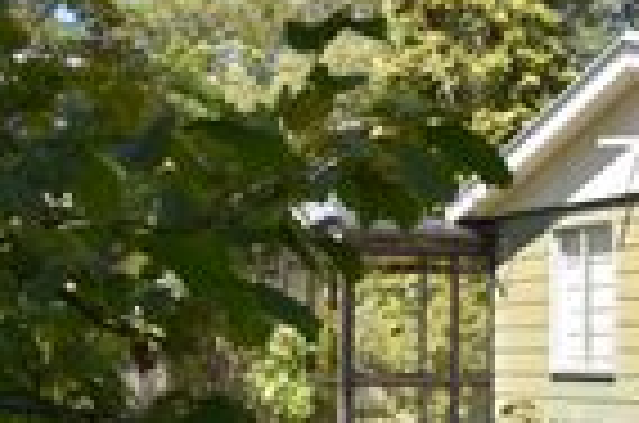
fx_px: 1676
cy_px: 358
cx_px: 976
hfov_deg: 18.8
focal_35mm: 95
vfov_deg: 14.3
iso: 200
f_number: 9
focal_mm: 19
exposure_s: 1/320
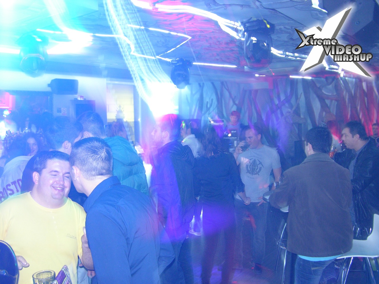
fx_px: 383
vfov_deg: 40.7
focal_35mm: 35
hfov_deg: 52.6
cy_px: 142
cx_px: 190
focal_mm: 8.9
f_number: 2.8
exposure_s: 1.68
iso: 200
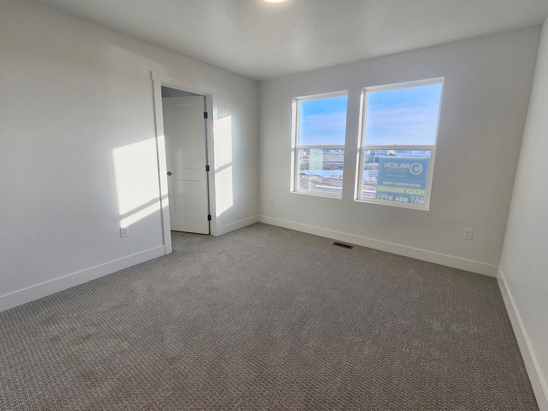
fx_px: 222
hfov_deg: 102.1
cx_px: 278
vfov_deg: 85.5
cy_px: 190
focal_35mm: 14
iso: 50
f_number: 2.2
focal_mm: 2.2
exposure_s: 1/159
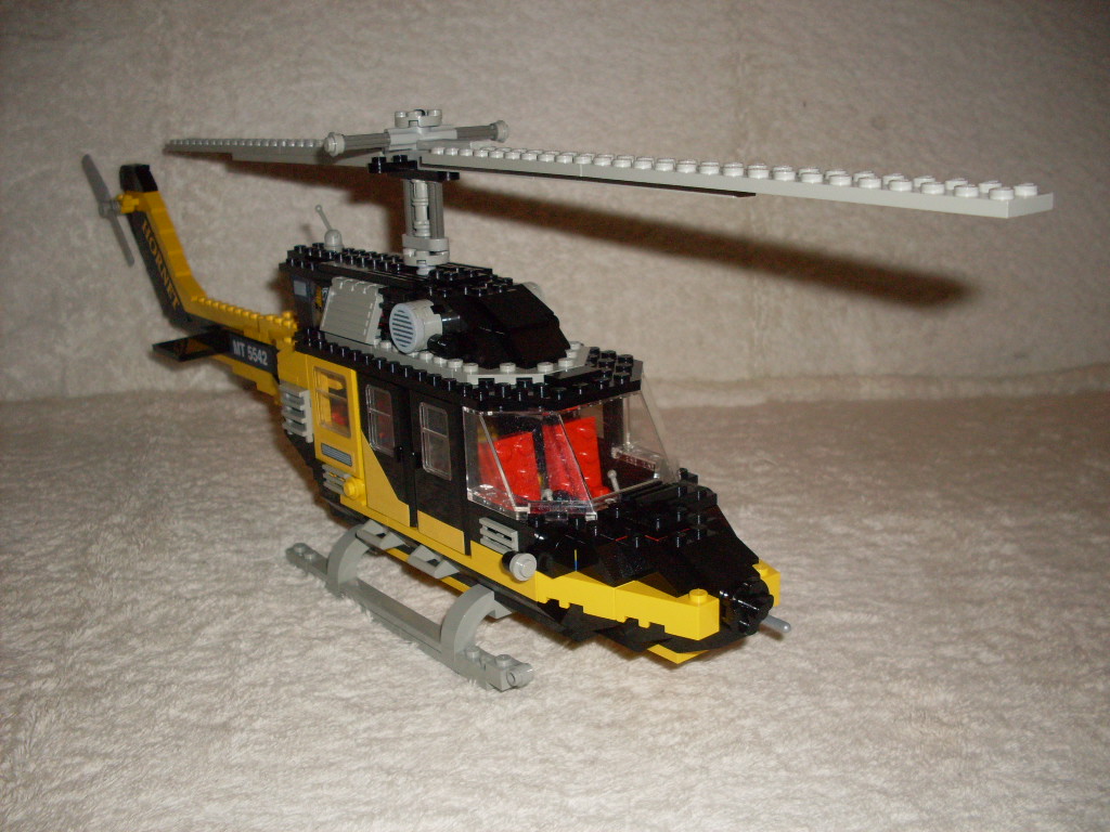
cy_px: 416
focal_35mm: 38
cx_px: 555
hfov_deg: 49.0
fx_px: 1219
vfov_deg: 37.7
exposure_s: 1/45
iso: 100
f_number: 2.8
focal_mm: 6.3
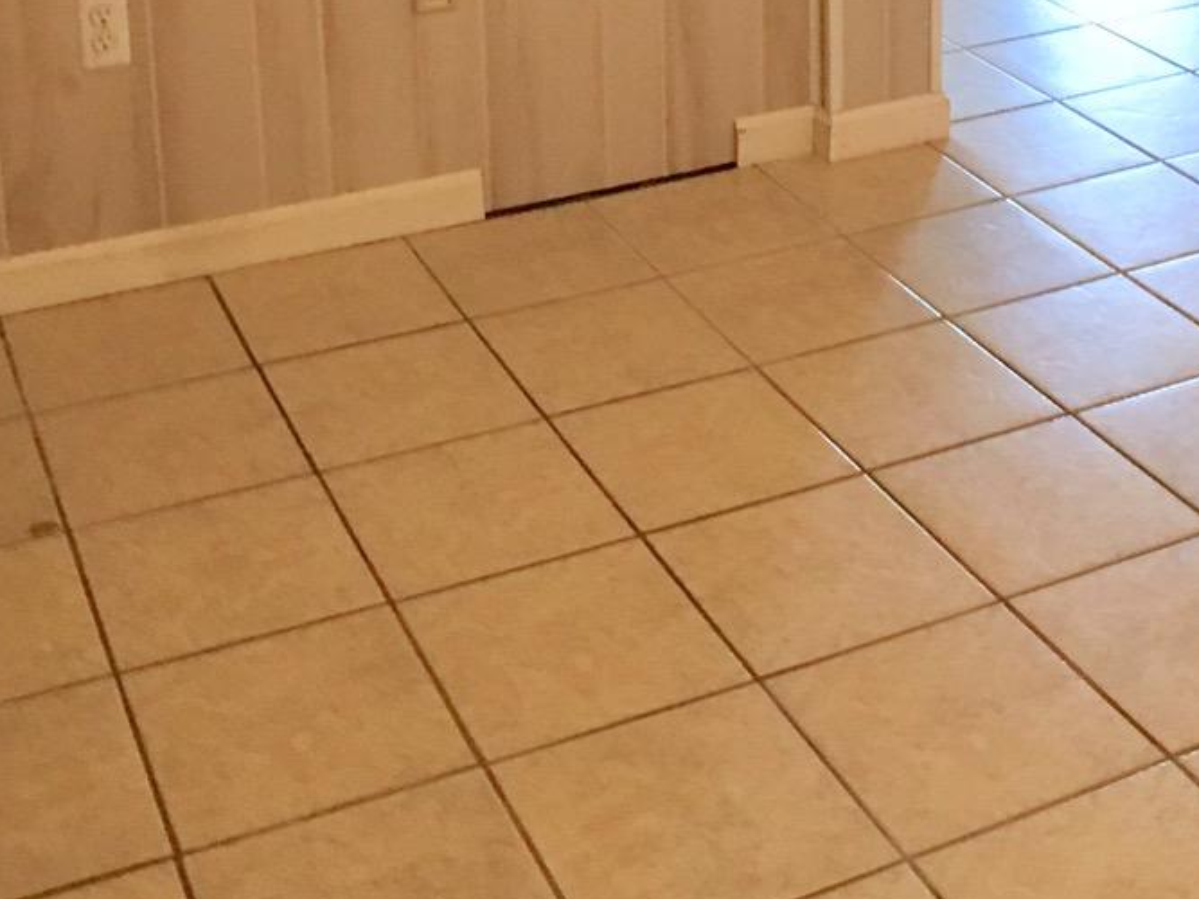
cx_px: 705
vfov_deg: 15.6
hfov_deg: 22.0
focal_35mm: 89
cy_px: -327
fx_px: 3082
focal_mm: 4.15
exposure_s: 1/15
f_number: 2.2
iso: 50
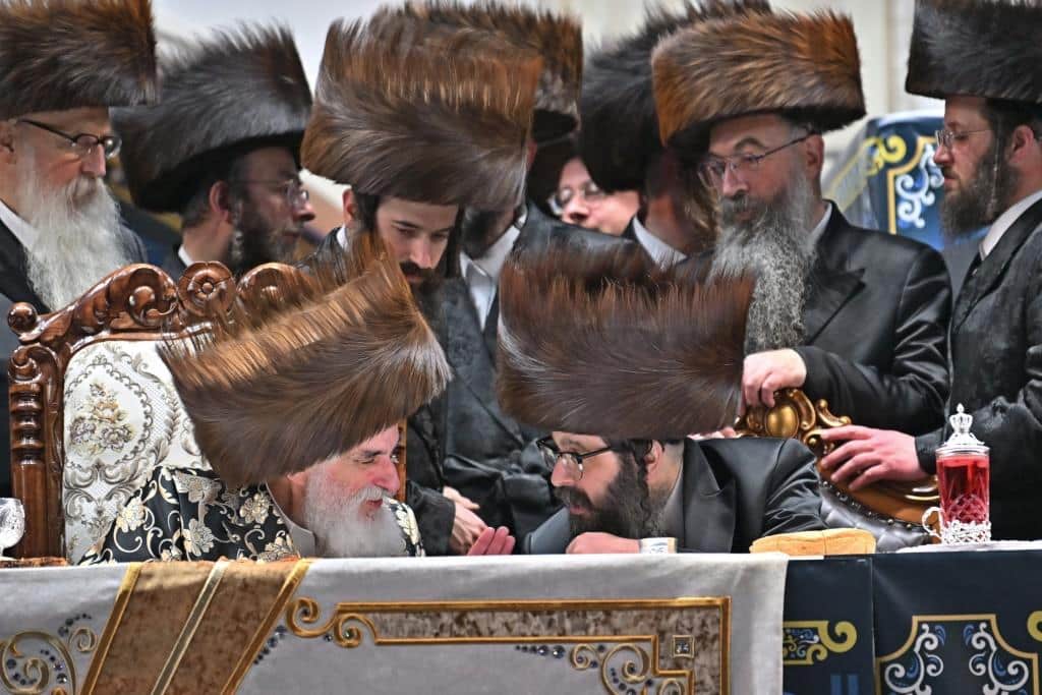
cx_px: 521
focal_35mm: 300
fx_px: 8684
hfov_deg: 6.9
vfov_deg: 4.6
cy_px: 348
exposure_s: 1/640
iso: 640
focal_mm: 200
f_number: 2.8
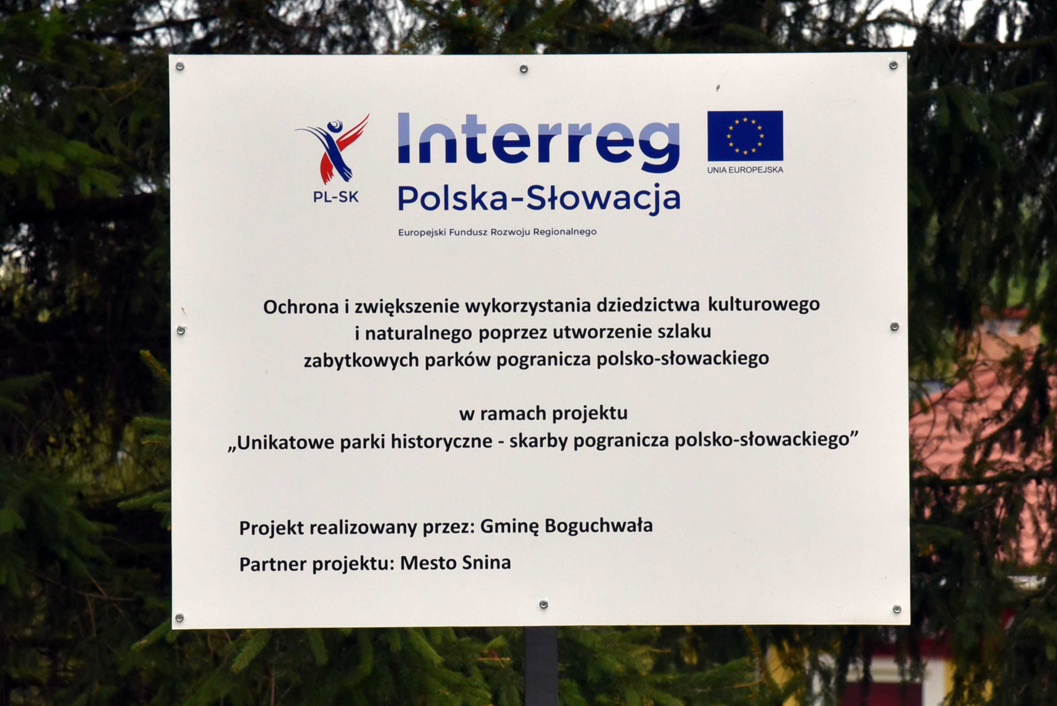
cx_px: 528
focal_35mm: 120
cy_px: 353
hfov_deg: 17.1
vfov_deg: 11.4
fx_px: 3524
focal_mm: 120
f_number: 9
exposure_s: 1/1250
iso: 1000
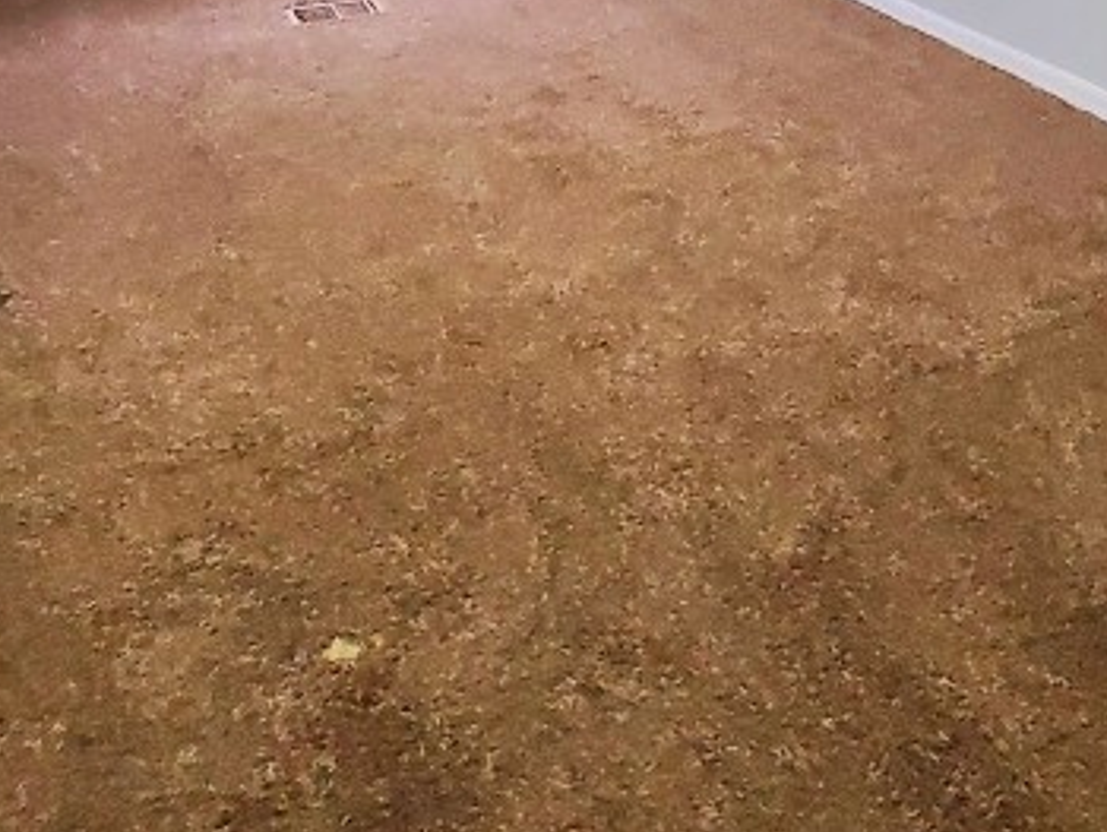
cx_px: 708
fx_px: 1216
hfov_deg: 48.4
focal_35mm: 38
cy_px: -73
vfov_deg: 33.2
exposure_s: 1/59.2
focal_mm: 1.8
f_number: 2.2
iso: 500
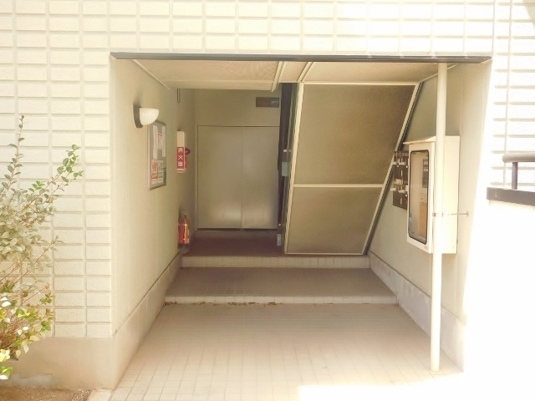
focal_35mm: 36
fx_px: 556
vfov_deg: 39.7
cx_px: 268
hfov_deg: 51.4
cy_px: 200
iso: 125
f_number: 3.5
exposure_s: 1/200
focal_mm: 6.3
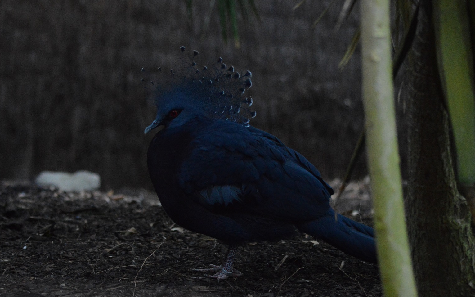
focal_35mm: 162
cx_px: 228
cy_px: 153
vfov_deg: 8.1
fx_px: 2097
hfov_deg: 12.9
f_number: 4
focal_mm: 100
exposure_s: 1/125
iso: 3200
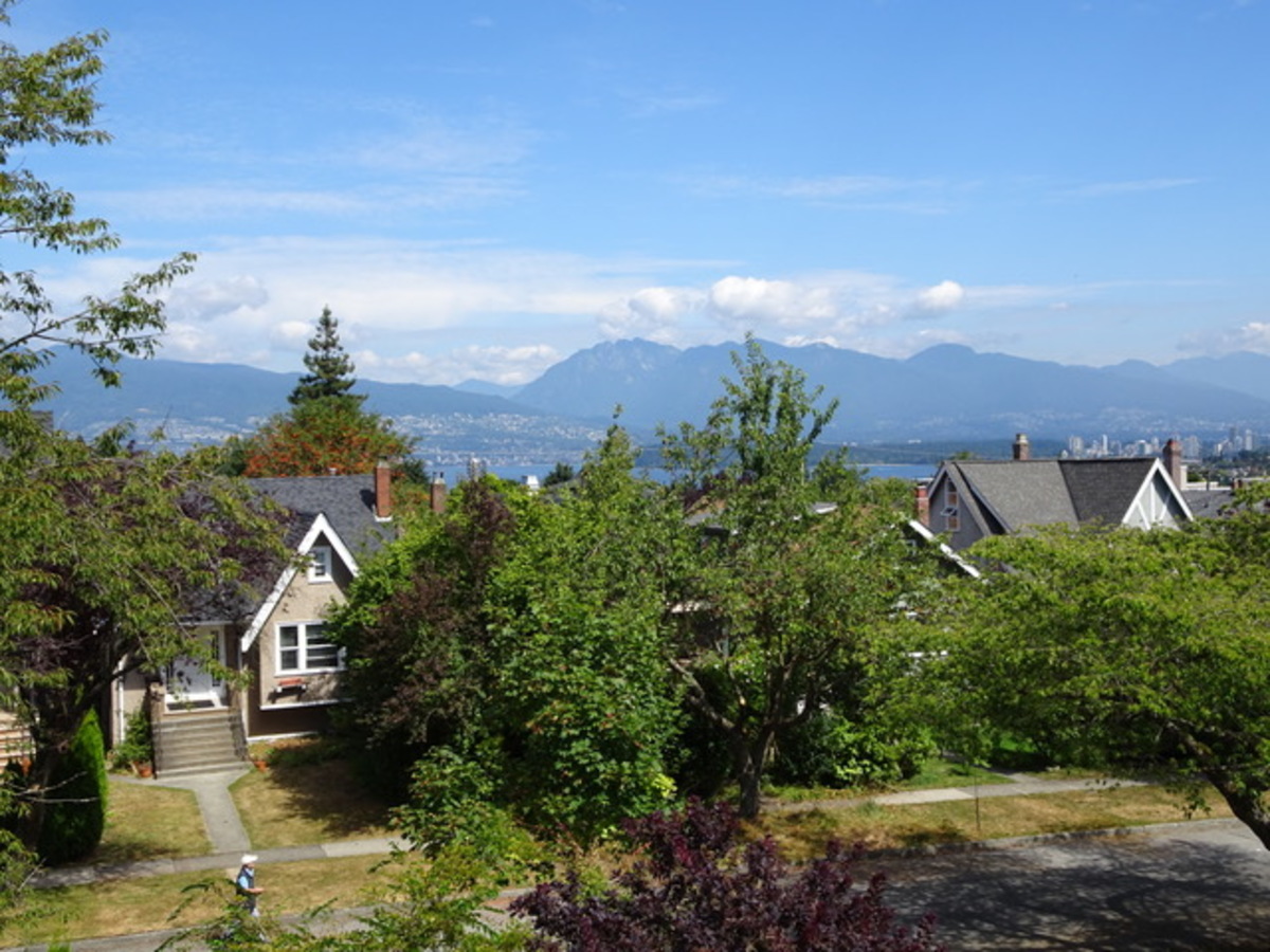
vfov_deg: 39.7
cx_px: 635
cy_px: 476
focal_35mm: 36
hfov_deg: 51.4
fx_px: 1321
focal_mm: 6.17
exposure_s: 1/500
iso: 80
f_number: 4
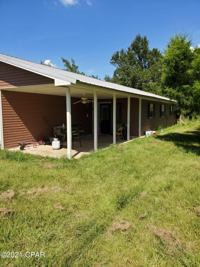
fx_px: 200
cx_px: 100
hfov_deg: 53.1
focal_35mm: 26
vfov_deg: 67.3
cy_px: 134
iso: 50
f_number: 2.4
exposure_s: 1/1058
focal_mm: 4.3
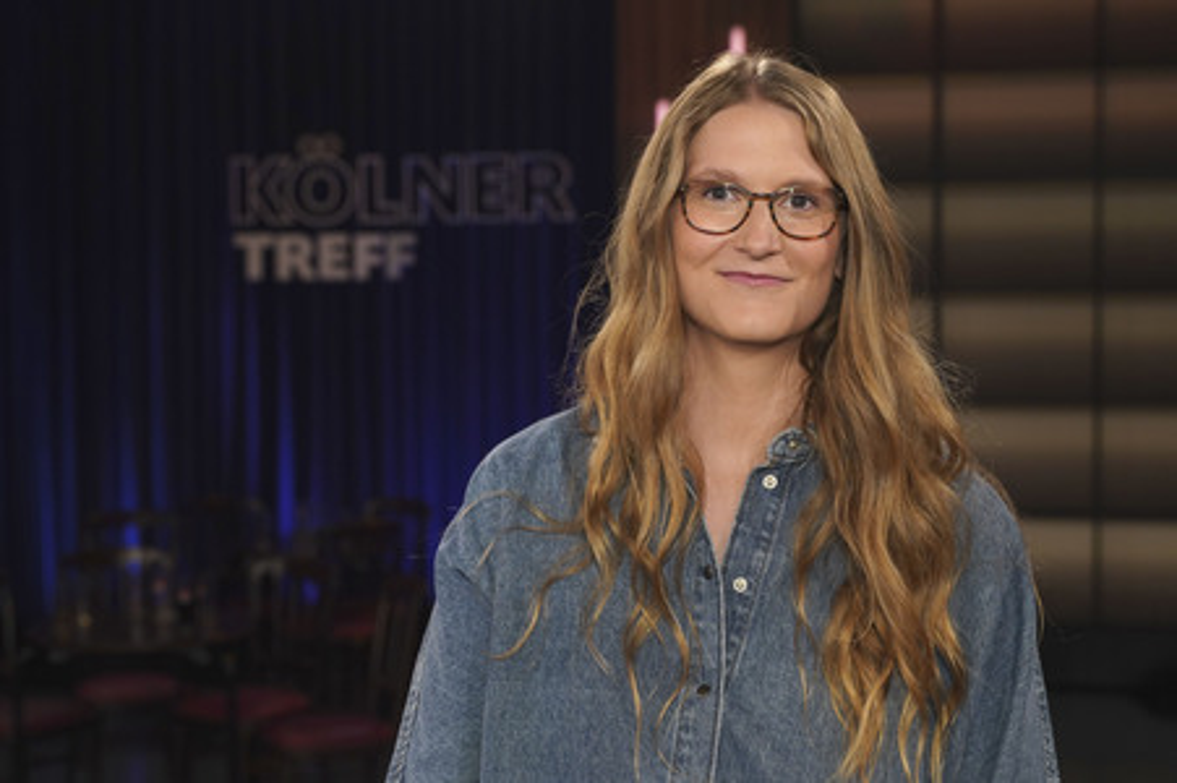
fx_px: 2091
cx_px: 588
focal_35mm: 64
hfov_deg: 31.4
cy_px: 392
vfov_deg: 21.2
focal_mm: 64
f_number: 5
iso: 1600
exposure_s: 1/200
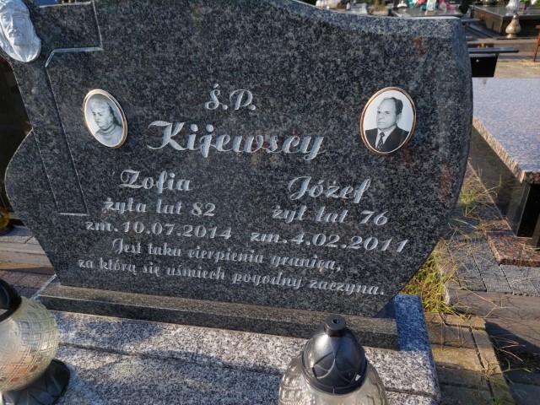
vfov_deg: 54.9
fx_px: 390
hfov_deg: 69.4
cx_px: 270
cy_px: 202
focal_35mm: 25
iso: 40
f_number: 1.8
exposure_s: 1/731
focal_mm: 5.23
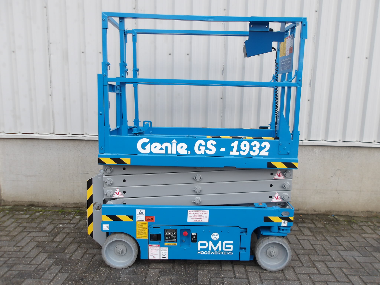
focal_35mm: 27
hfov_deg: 65.3
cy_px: 142
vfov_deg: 51.4
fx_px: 296
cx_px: 190
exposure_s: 1/191
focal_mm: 4.9
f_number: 3
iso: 100
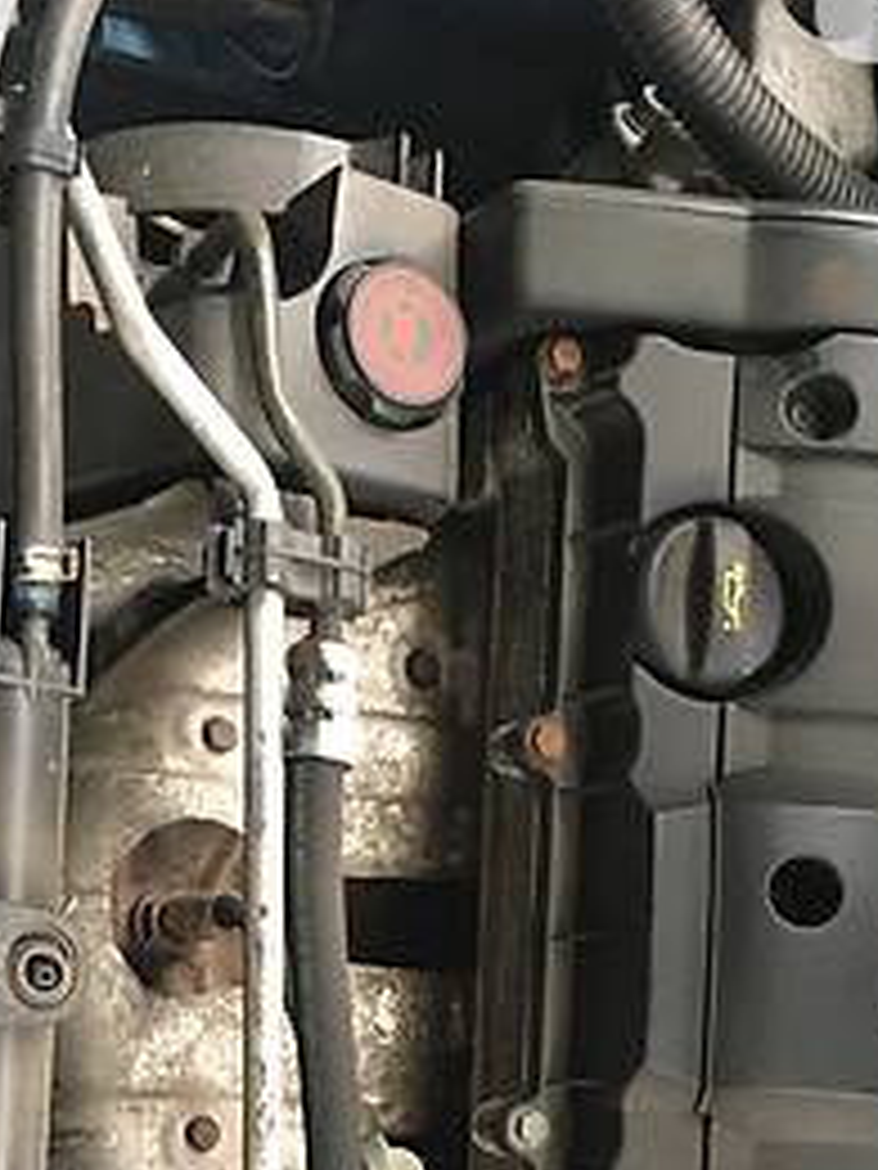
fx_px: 2266
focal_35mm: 67
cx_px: 518
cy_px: 1166
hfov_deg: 21.9
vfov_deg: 27.3
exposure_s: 1/33
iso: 200
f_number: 2.2
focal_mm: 4.2
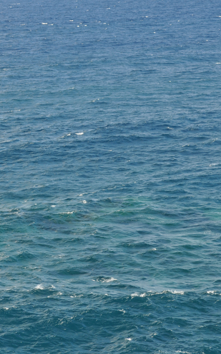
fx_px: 1319
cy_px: 168
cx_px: -2
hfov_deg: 9.5
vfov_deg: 15.3
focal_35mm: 137
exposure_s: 1/250
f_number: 8
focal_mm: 55
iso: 200
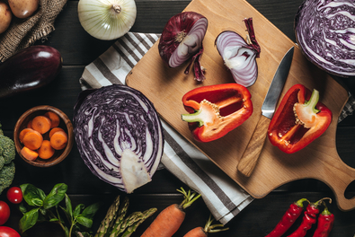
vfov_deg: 18.0
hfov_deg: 26.5
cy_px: 97
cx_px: 236
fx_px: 750
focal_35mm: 76
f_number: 14
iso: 100
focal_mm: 50
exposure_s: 1/200
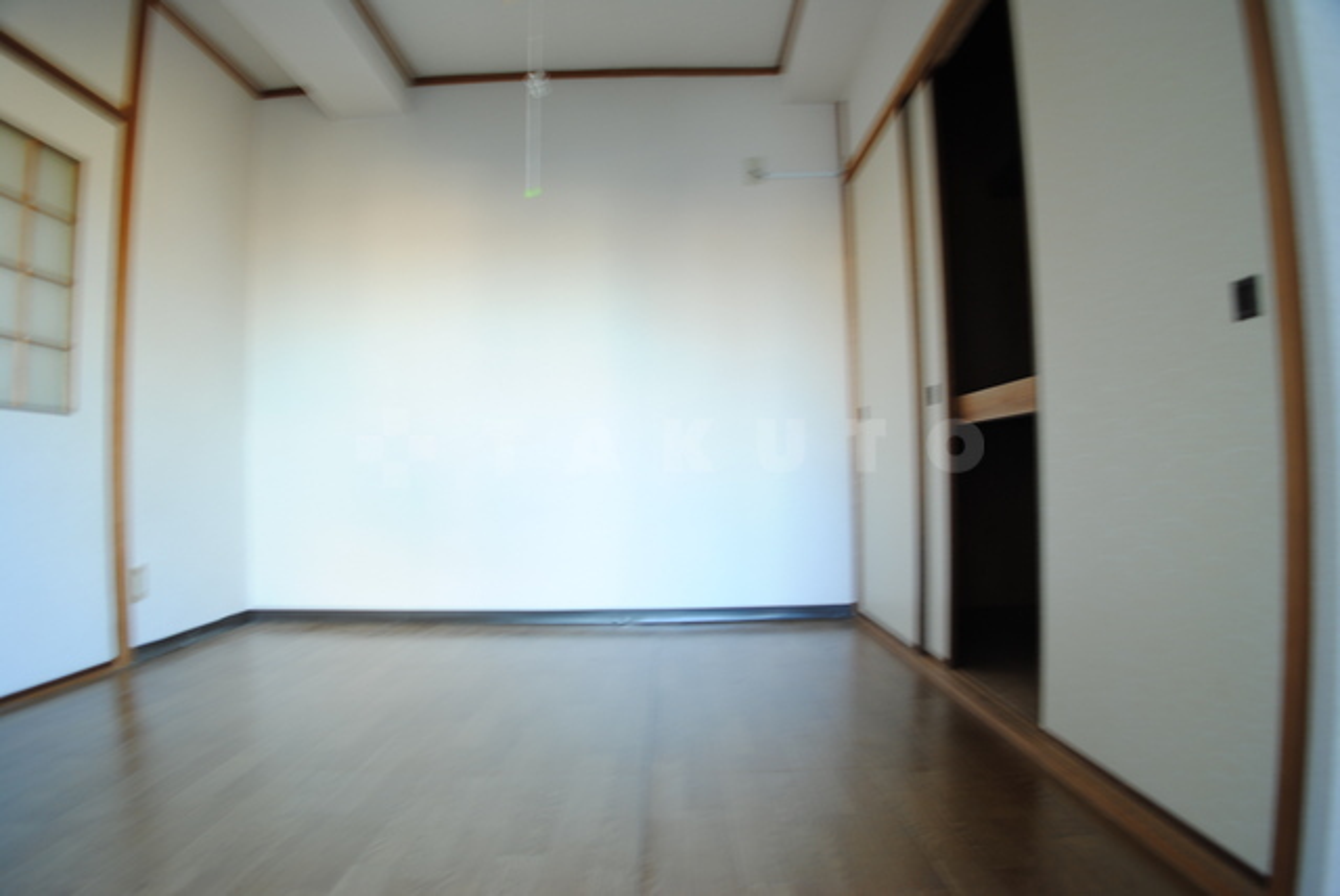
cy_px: 448
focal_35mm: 27
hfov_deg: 67.3
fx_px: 1006
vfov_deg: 48.0
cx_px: 670
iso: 100
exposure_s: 1/4
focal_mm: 18
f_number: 3.5
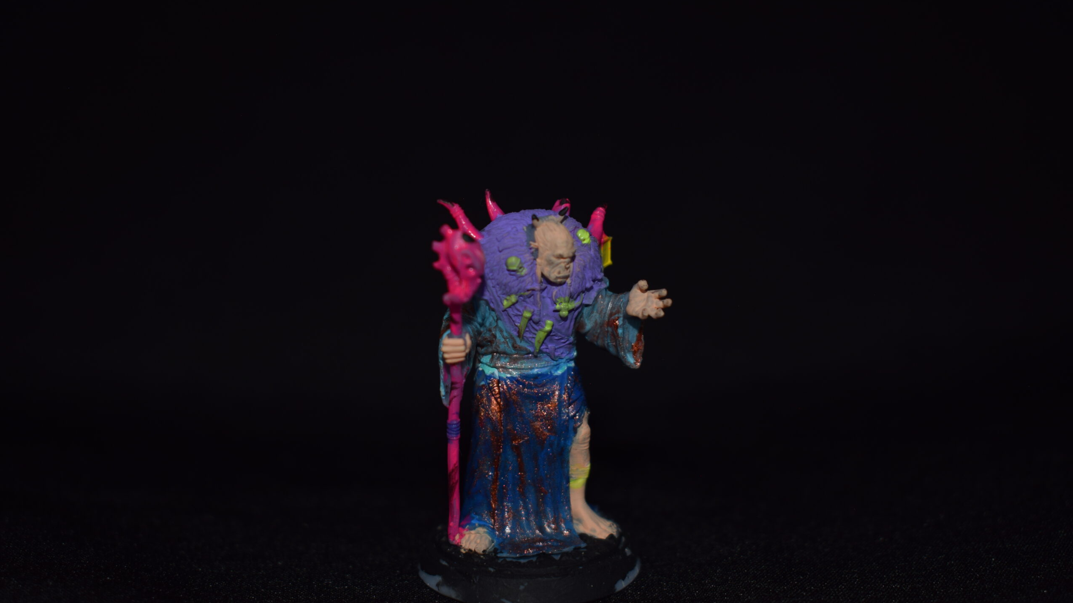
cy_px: 328
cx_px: 533
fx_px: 1622
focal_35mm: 57
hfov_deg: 36.6
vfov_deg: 21.1
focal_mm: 36
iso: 100
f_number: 4.8
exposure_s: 1/30
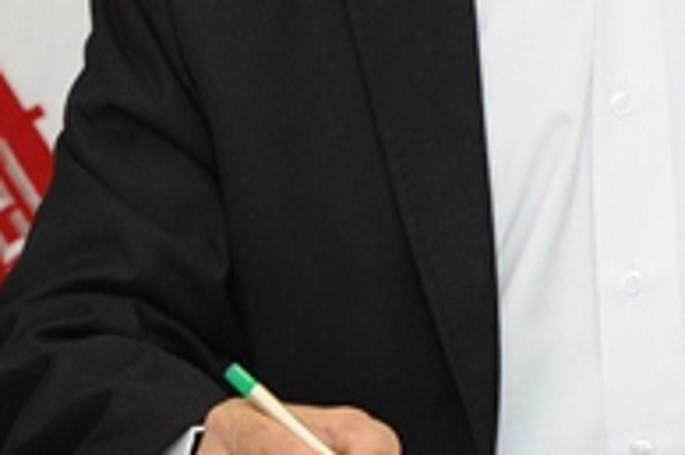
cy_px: -279
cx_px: 420
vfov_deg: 2.4
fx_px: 10988
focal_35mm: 578
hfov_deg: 3.6
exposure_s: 1/160
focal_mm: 140
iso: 800
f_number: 5.6
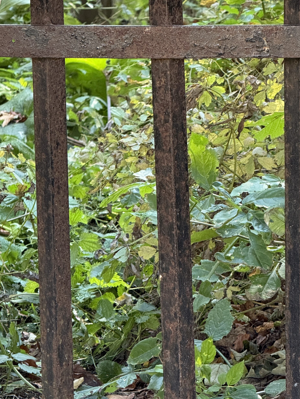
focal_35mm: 195
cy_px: 280
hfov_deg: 7.6
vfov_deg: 10.1
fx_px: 2253
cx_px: 139
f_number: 2.8
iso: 320
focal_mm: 15.66
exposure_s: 1/60
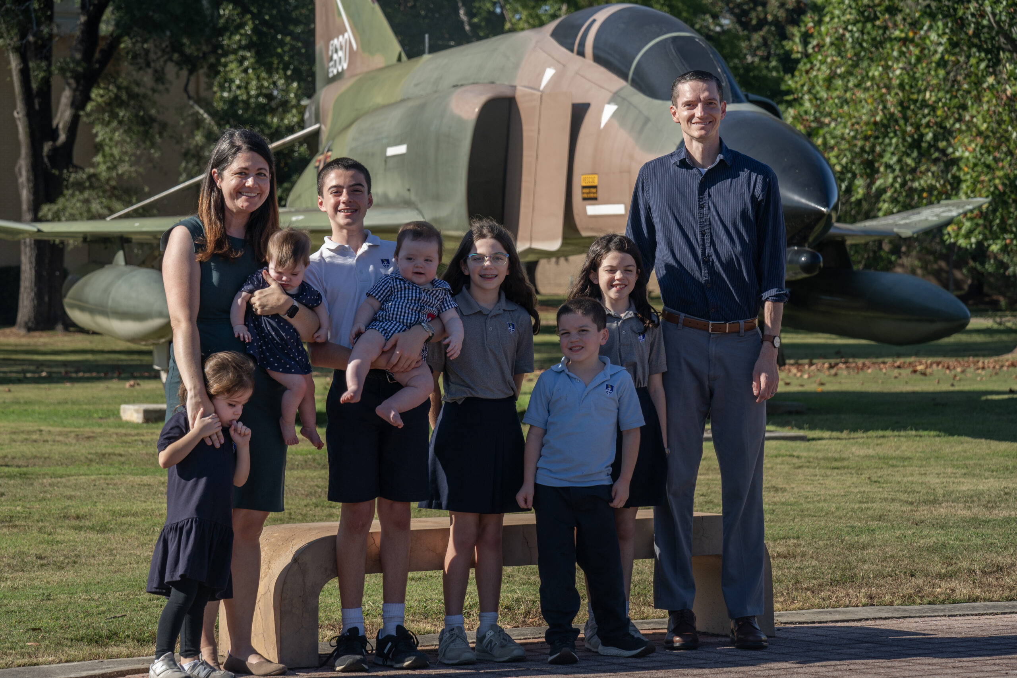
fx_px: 3559
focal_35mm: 126
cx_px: 508
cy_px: 339
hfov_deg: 16.3
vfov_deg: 10.9
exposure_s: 1/200
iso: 125
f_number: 8
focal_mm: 126
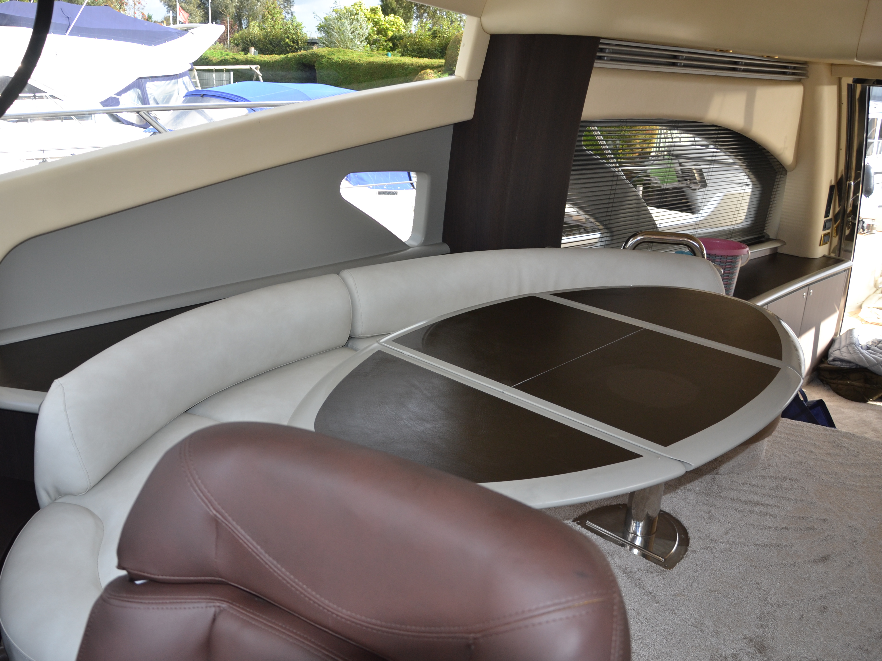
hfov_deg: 59.8
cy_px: 329
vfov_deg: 46.8
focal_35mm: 30
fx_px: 764
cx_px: 397
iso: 250
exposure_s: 1/125
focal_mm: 18
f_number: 4
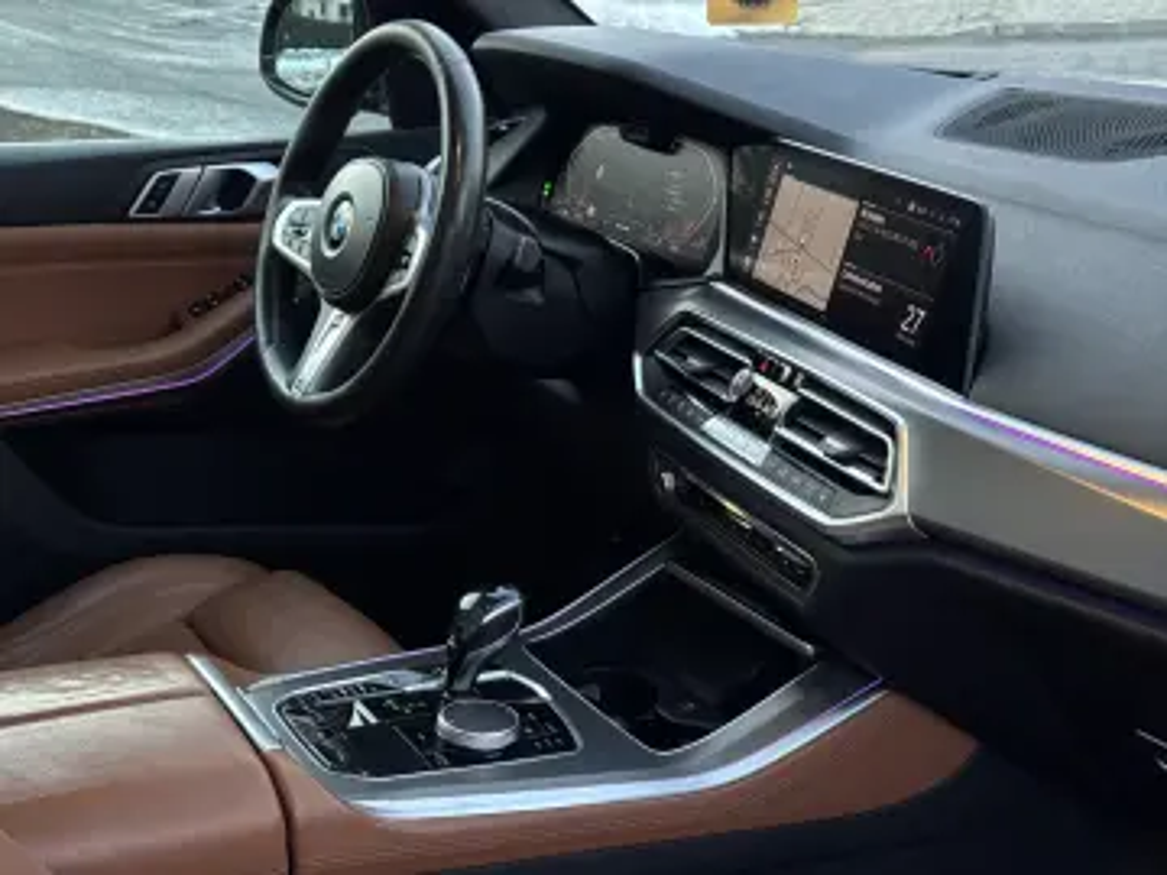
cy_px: 438
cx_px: 584
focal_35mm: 48
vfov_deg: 30.3
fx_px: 1618
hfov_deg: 39.7
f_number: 1.78
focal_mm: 6.76
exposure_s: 1/49
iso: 250
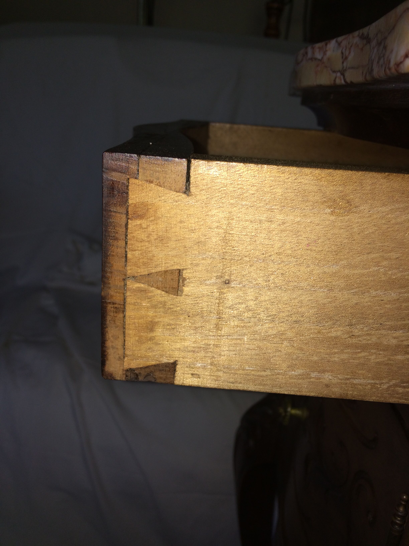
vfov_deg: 61.7
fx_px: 457
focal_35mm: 29
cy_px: 273
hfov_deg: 48.2
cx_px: 204
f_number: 2.2
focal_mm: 4.15
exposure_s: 1/105
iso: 32
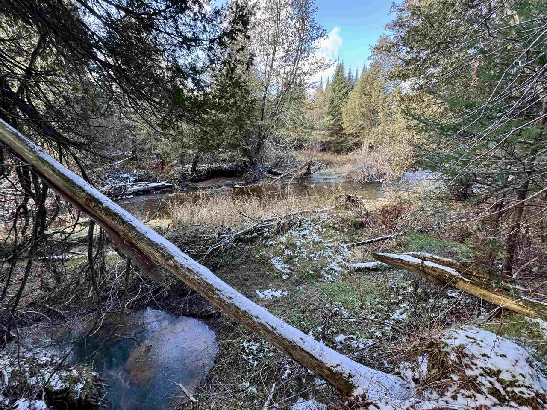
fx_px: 221
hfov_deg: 102.1
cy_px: 205
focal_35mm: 14
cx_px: 274
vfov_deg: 85.7
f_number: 2.2
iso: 80
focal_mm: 2.22
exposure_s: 1/99
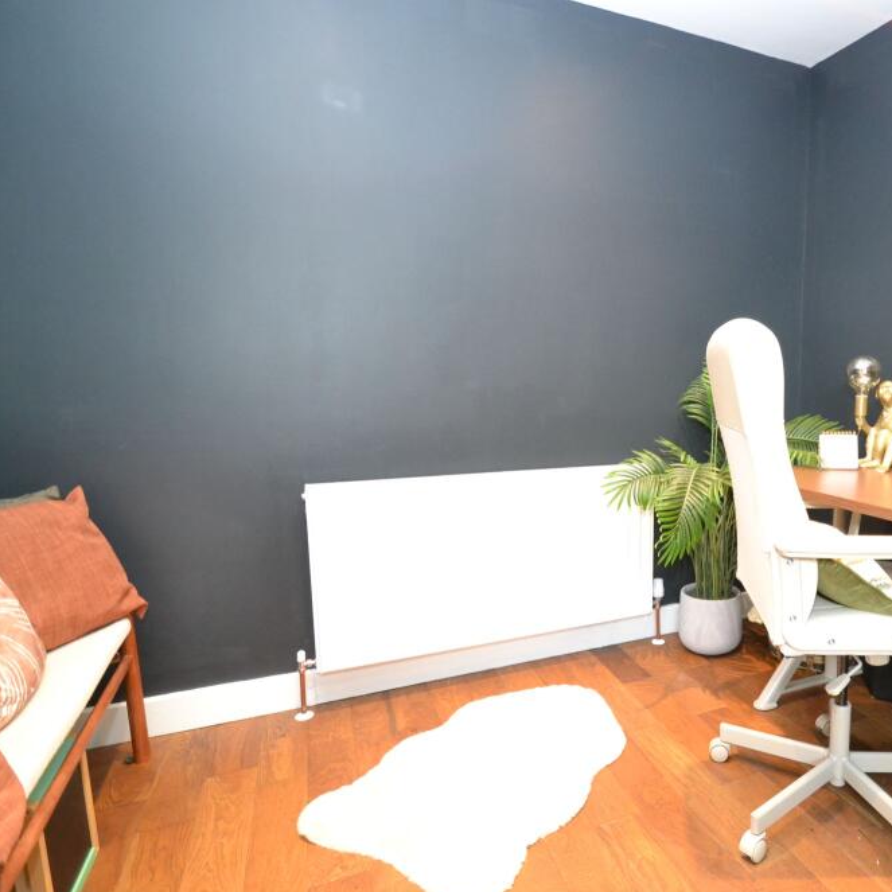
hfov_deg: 66.3
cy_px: 458
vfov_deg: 70.5
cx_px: 665
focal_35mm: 22
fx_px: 631
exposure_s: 1/60
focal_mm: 11
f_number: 3.5
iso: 3200
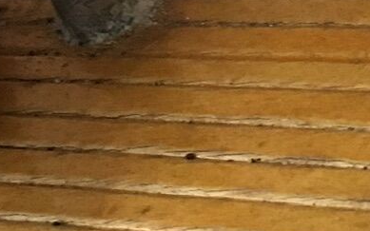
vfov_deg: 8.1
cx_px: 295
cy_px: 11
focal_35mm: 162
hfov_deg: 12.9
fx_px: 1633
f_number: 2.2
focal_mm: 4.15
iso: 125
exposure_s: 1/30
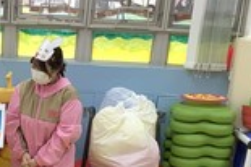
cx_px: -2
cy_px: 217
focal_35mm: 89
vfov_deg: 14.7
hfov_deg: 22.0
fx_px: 620
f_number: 2.4
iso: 80
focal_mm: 3.3
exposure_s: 1/100
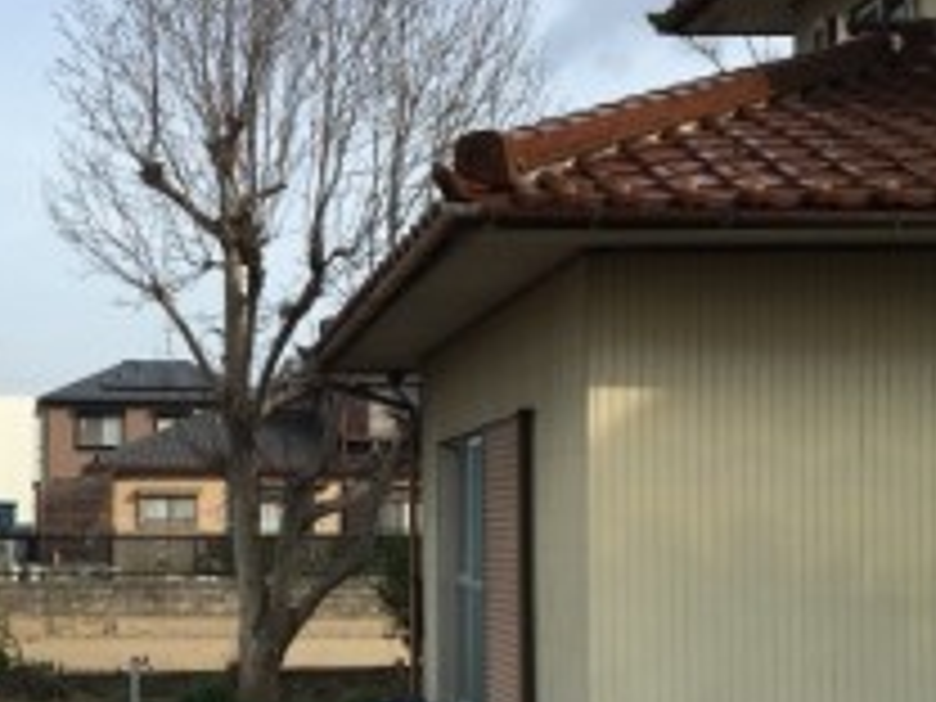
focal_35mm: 60
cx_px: 153
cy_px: 479
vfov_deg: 24.3
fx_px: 1622
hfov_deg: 31.2
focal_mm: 4.15
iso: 25
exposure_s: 1/1261
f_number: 2.2
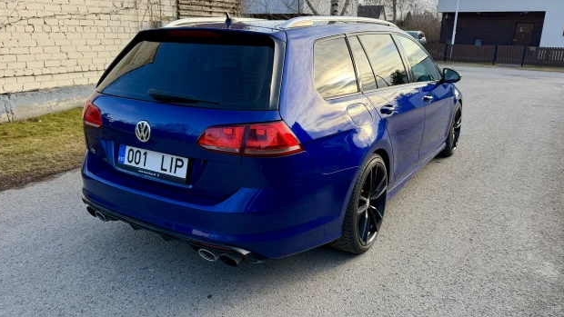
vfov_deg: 42.9
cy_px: 151
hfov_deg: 69.9
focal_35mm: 27
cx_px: 280
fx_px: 404
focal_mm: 6.76
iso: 100
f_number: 1.78
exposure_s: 1/1005
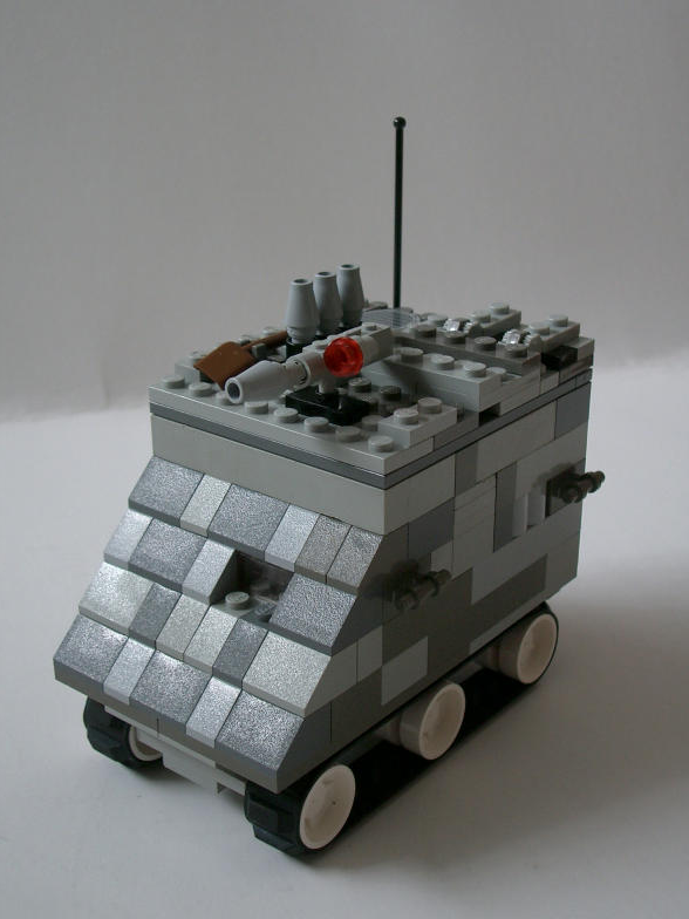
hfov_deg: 29.1
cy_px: 460
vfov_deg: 38.2
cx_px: 348
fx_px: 1327
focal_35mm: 50
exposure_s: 1/50
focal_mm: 8.2
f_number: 3.1
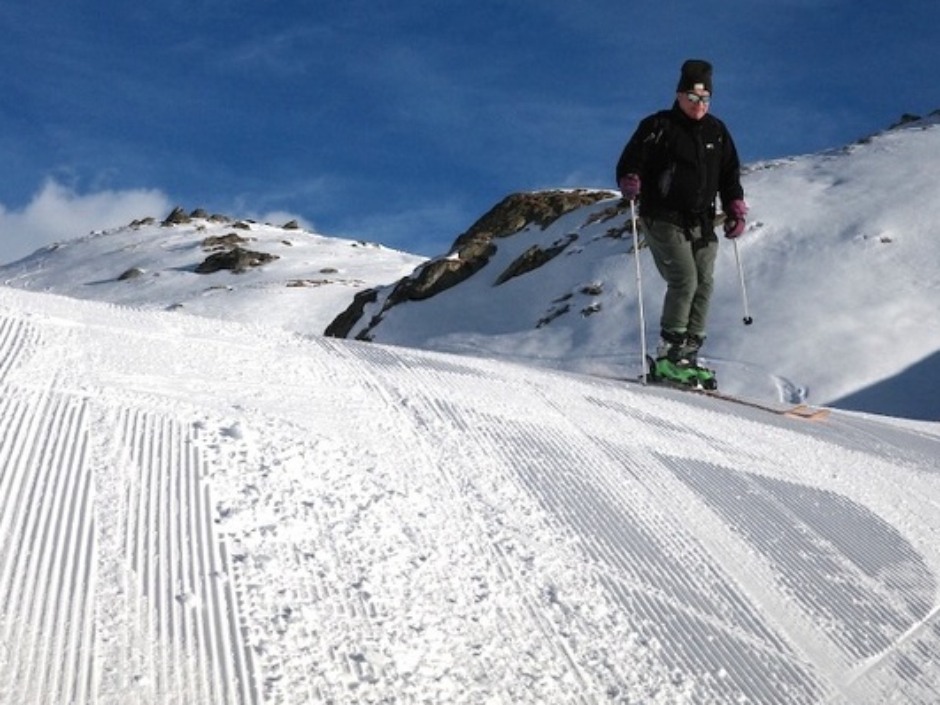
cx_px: 519
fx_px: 1982
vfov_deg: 19.9
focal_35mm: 73
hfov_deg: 26.7
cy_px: 126
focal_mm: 26
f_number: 8
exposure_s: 1/4000
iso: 800
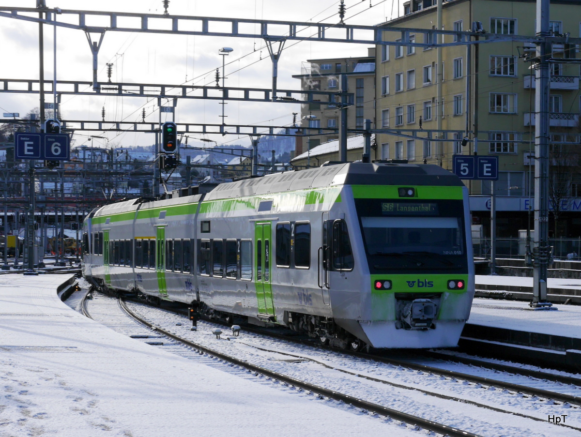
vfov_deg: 21.7
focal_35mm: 68
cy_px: 218
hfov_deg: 28.5
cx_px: 290
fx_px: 1143
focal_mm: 34
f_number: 10
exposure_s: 1/320
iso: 160
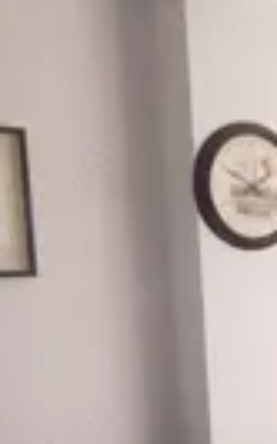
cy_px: 534
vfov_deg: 22.9
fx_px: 1004
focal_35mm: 83
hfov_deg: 15.0
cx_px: 357
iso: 250
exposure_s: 1/14
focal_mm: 4.2
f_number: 1.7
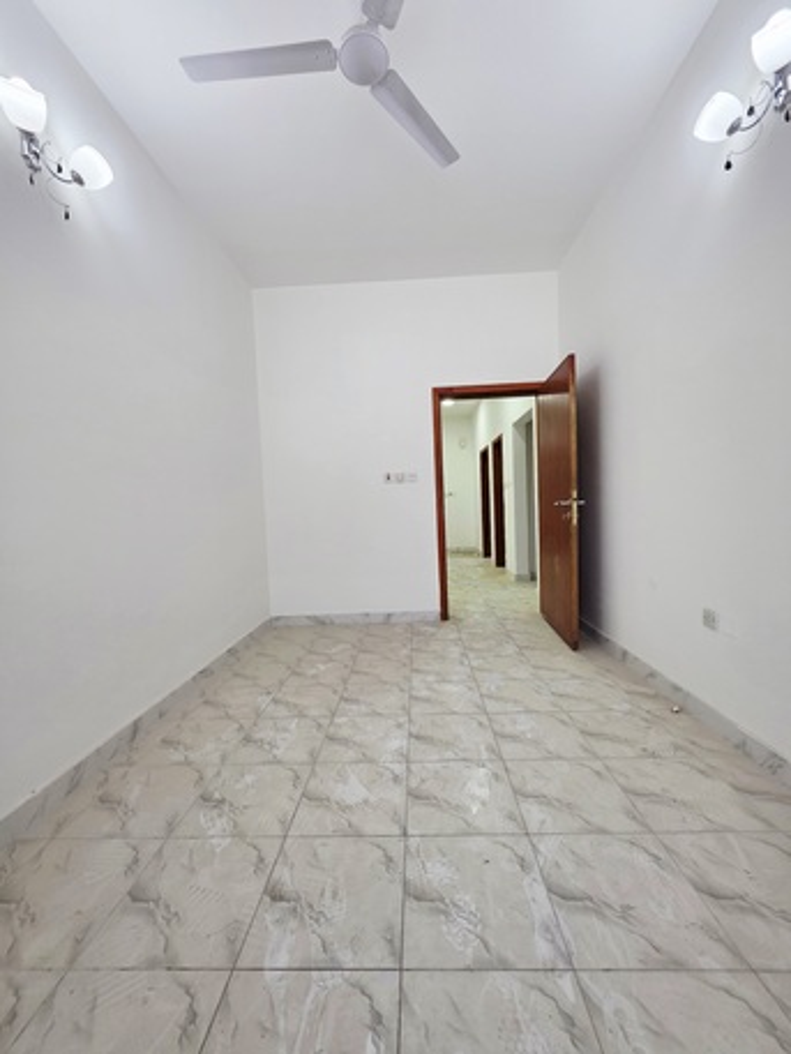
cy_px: 527
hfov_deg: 89.9
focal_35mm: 13
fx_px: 396
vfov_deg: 106.2
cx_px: 396
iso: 100
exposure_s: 1/101
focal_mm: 2.2
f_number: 1.9
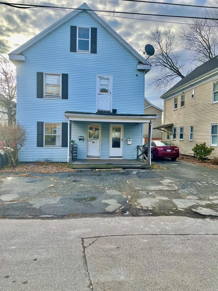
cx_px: 109
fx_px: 218
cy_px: 146
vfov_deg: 67.3
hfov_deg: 53.1
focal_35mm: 26
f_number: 1.6
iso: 32
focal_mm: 4.2
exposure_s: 1/1114
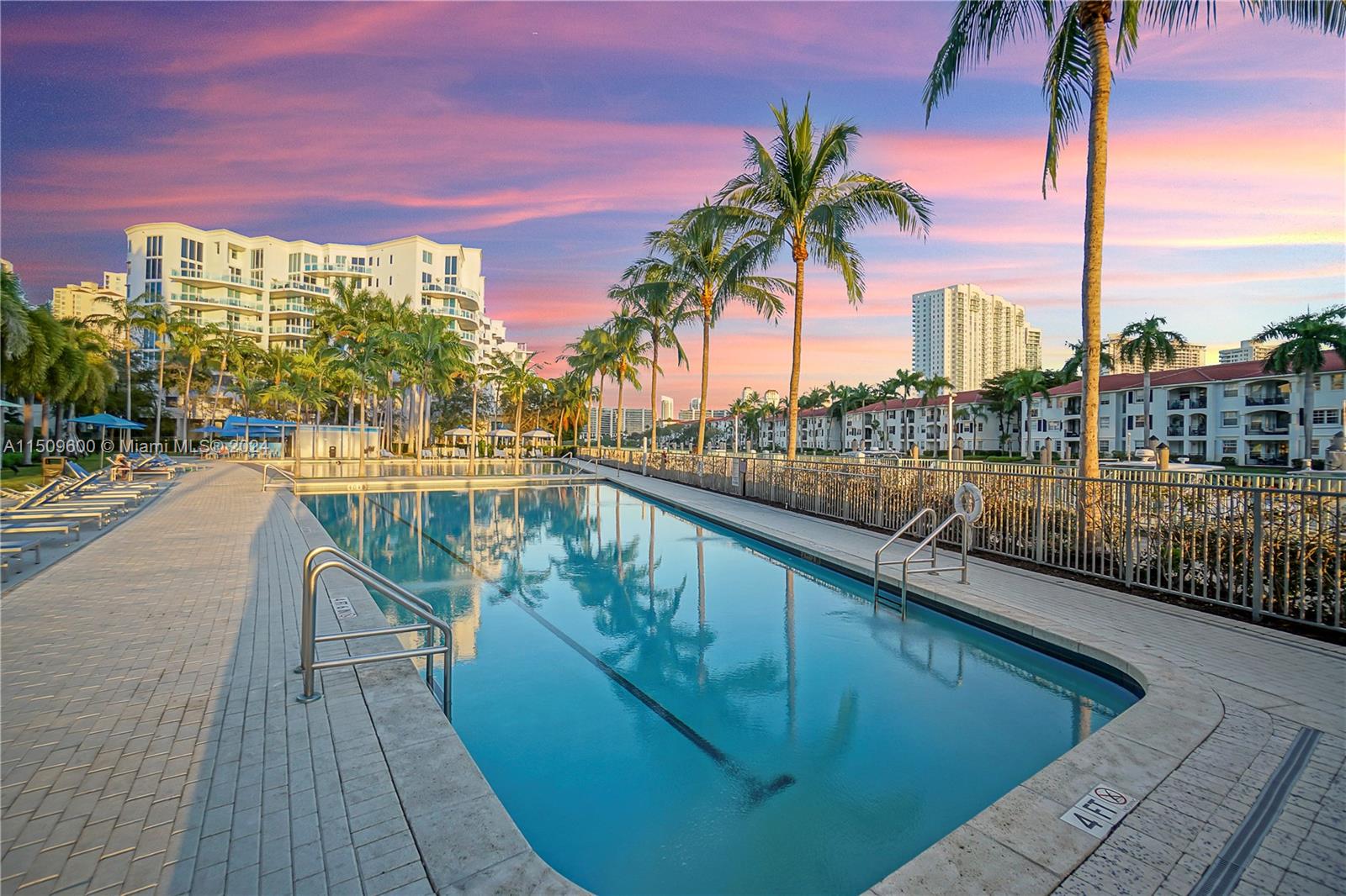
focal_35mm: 15
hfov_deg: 100.4
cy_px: 448
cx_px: 673
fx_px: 561
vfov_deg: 77.3
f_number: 4
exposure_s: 1/400
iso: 250
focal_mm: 10
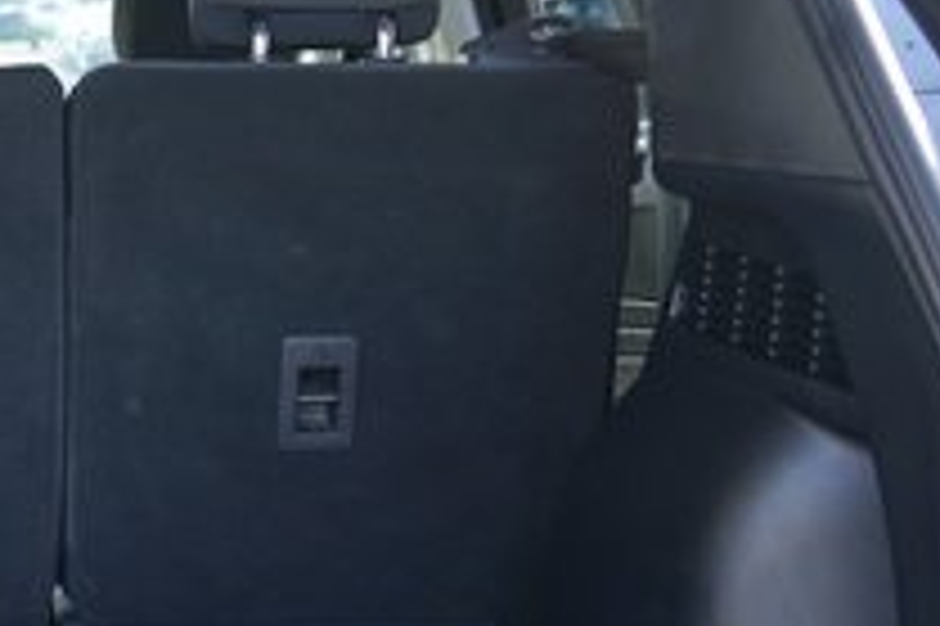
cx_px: -153
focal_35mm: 89
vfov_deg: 15.3
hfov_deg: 21.4
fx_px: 2322
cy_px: 457
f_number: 4
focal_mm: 29
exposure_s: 1/60
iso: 160
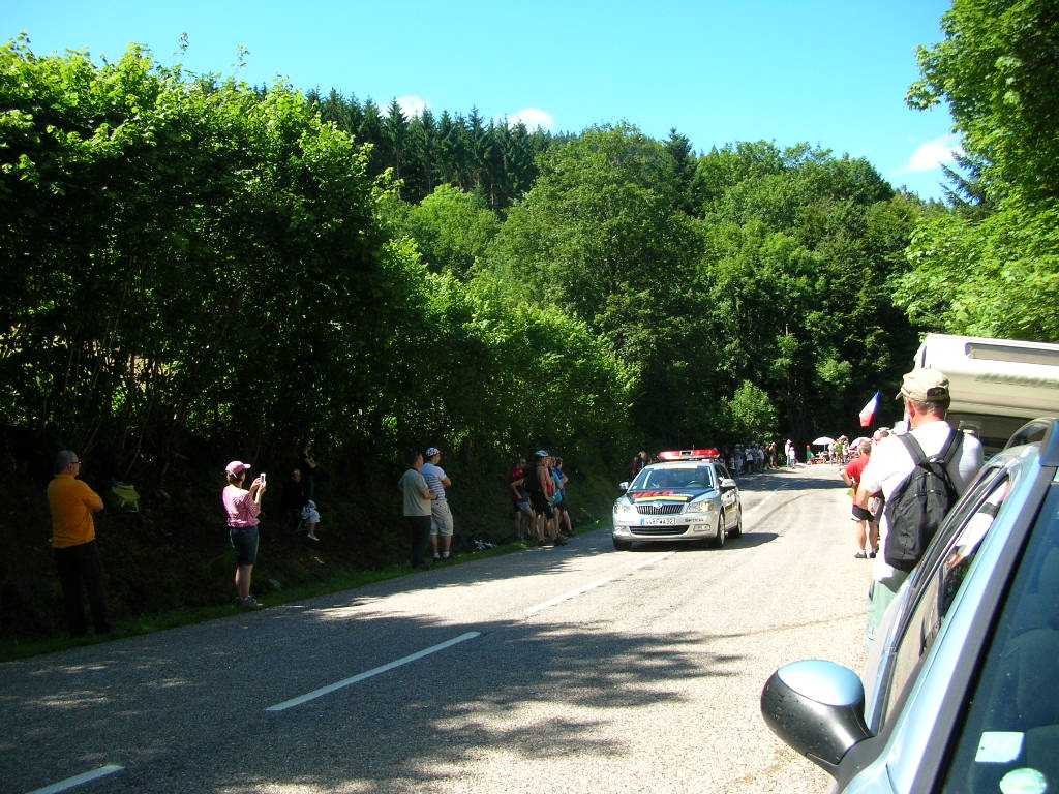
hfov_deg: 52.6
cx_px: 530
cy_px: 397
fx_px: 1071
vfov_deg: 40.7
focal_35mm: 35
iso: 50
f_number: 2.8
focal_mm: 5.8
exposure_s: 1/370
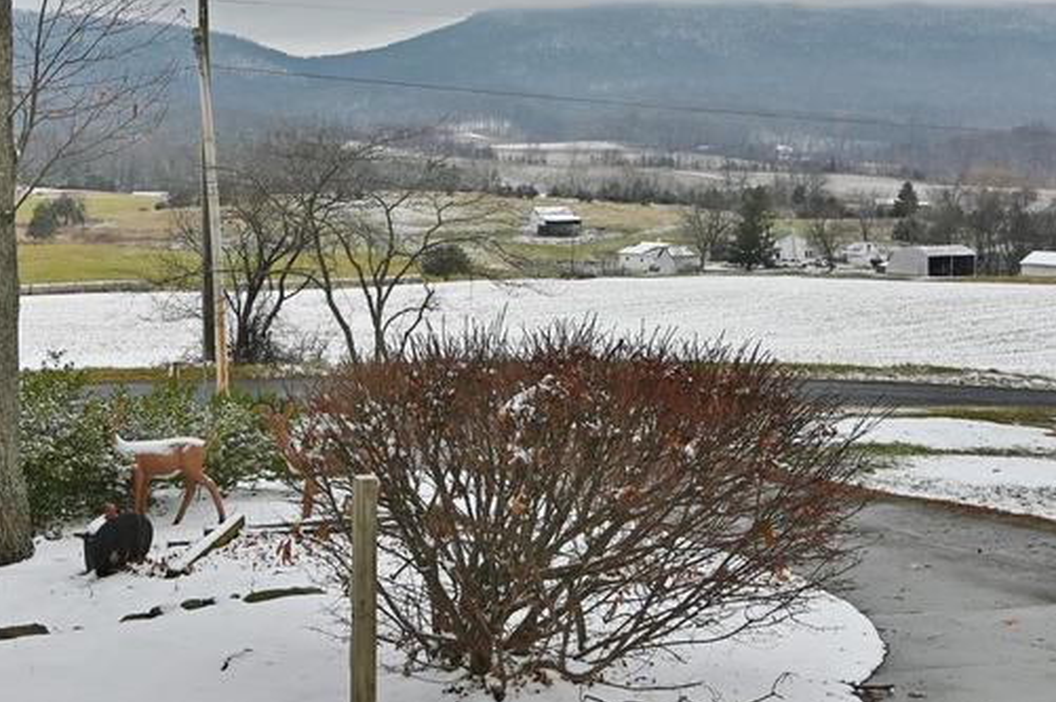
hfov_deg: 42.4
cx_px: 388
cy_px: 242
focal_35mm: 46
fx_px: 1348
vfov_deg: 29.0
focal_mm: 16
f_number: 5.6
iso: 160
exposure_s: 1/250
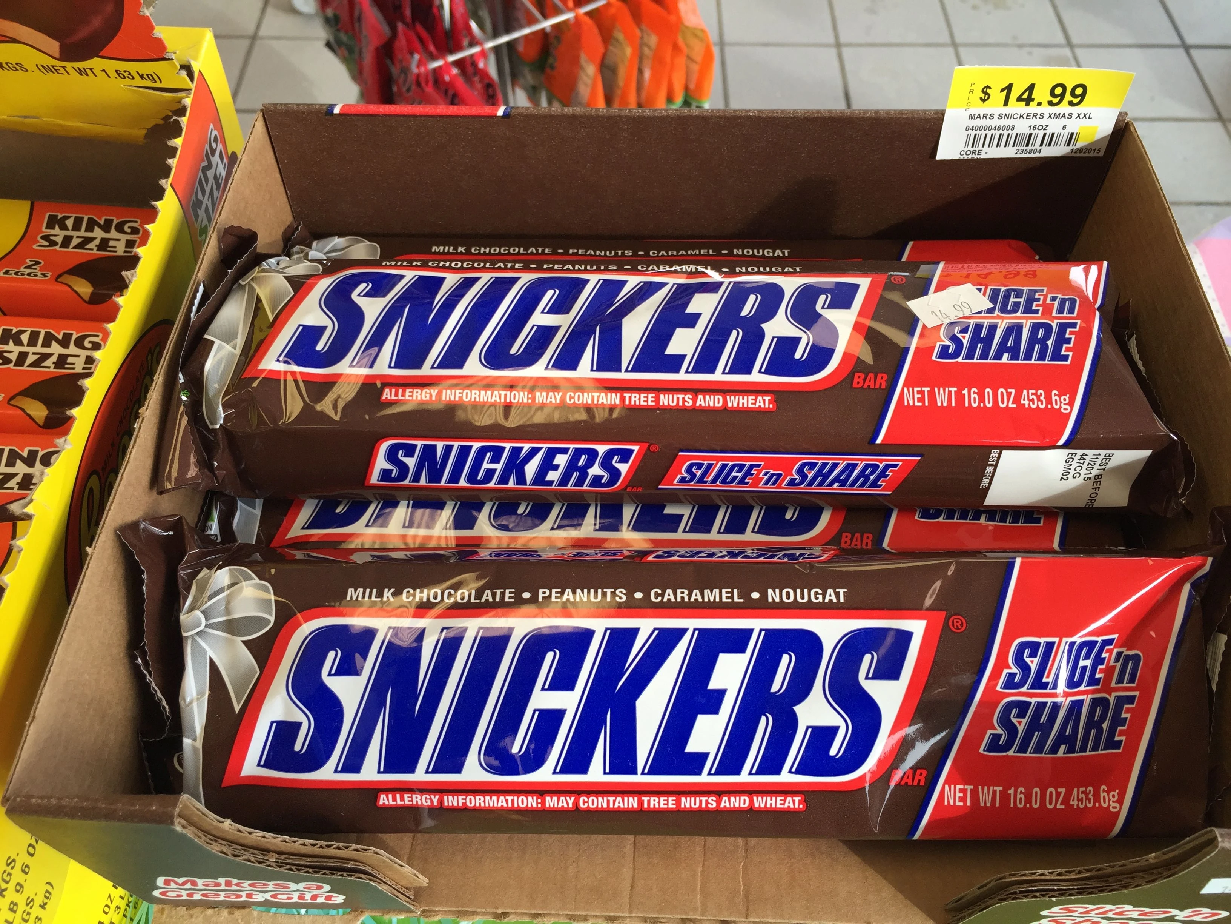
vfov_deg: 48.2
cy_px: 462
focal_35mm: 29
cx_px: 616
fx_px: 1031
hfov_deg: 61.7
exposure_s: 1/120
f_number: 2.2
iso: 40
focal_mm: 4.15
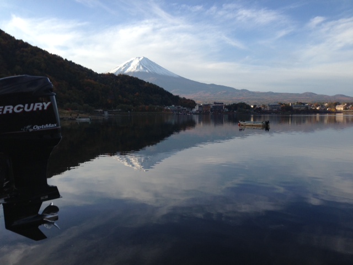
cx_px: 176
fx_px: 337
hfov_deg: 55.4
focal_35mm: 33
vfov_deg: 42.9
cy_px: 132
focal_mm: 4.13
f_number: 2.4
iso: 50
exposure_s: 1/809
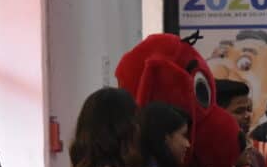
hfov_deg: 6.5
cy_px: 178
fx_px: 2343
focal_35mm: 322
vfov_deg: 4.1
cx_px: 349
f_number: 5.6
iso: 3200
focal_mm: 55
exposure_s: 1/100
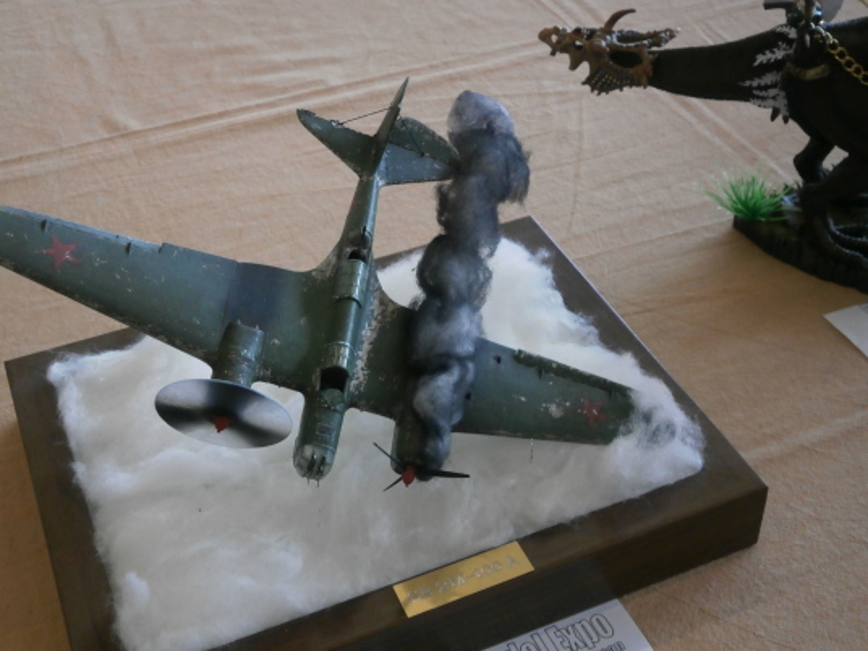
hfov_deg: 40.4
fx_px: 1179
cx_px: 434
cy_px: 326
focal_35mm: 47
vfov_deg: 30.9
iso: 200
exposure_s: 1/40
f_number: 3.4
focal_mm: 8.3
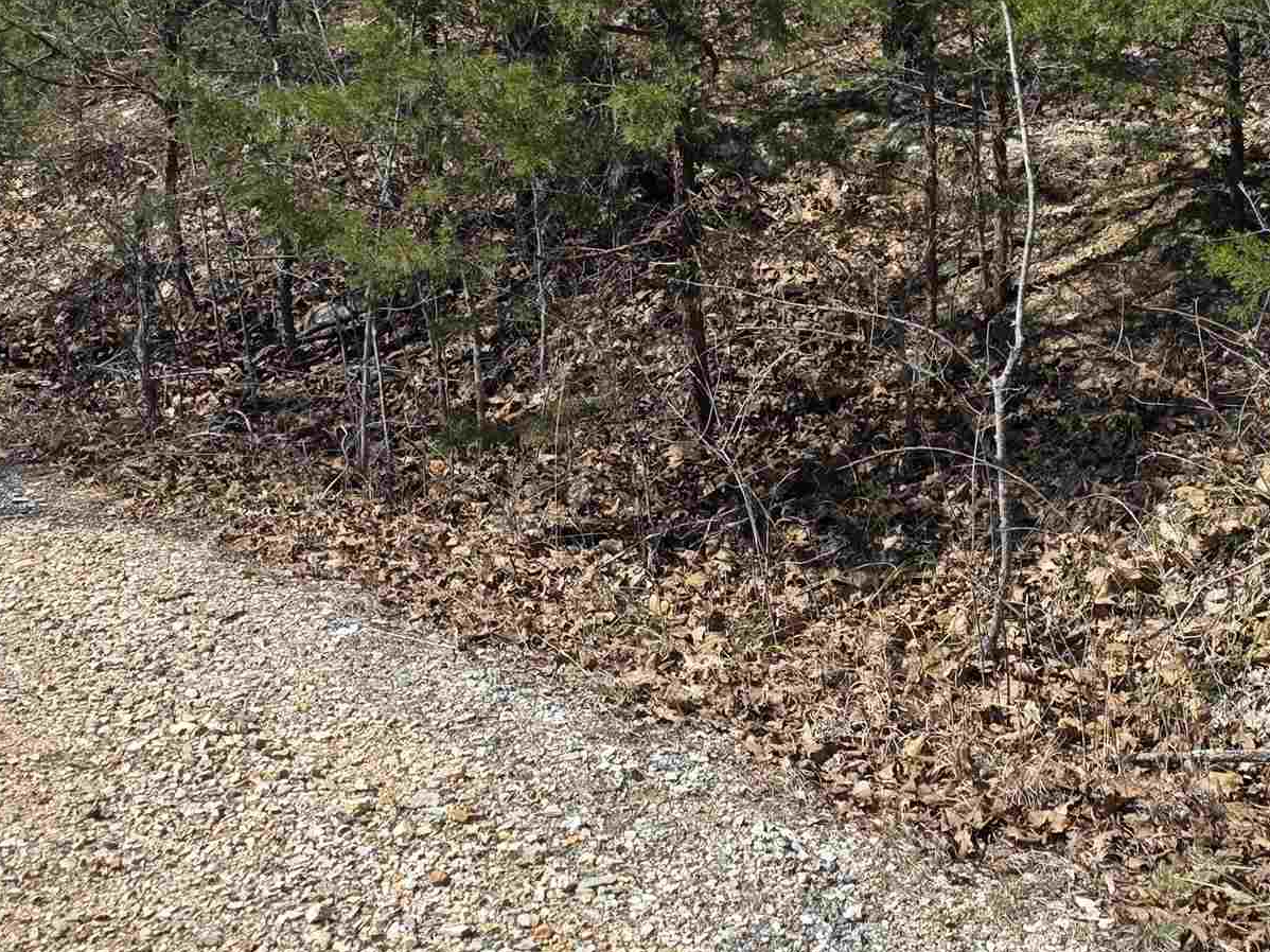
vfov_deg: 24.6
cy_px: 262
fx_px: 2164
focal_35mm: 59
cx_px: 938
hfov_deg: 32.2
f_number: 1.7
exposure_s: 1/3559
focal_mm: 6.3
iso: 80
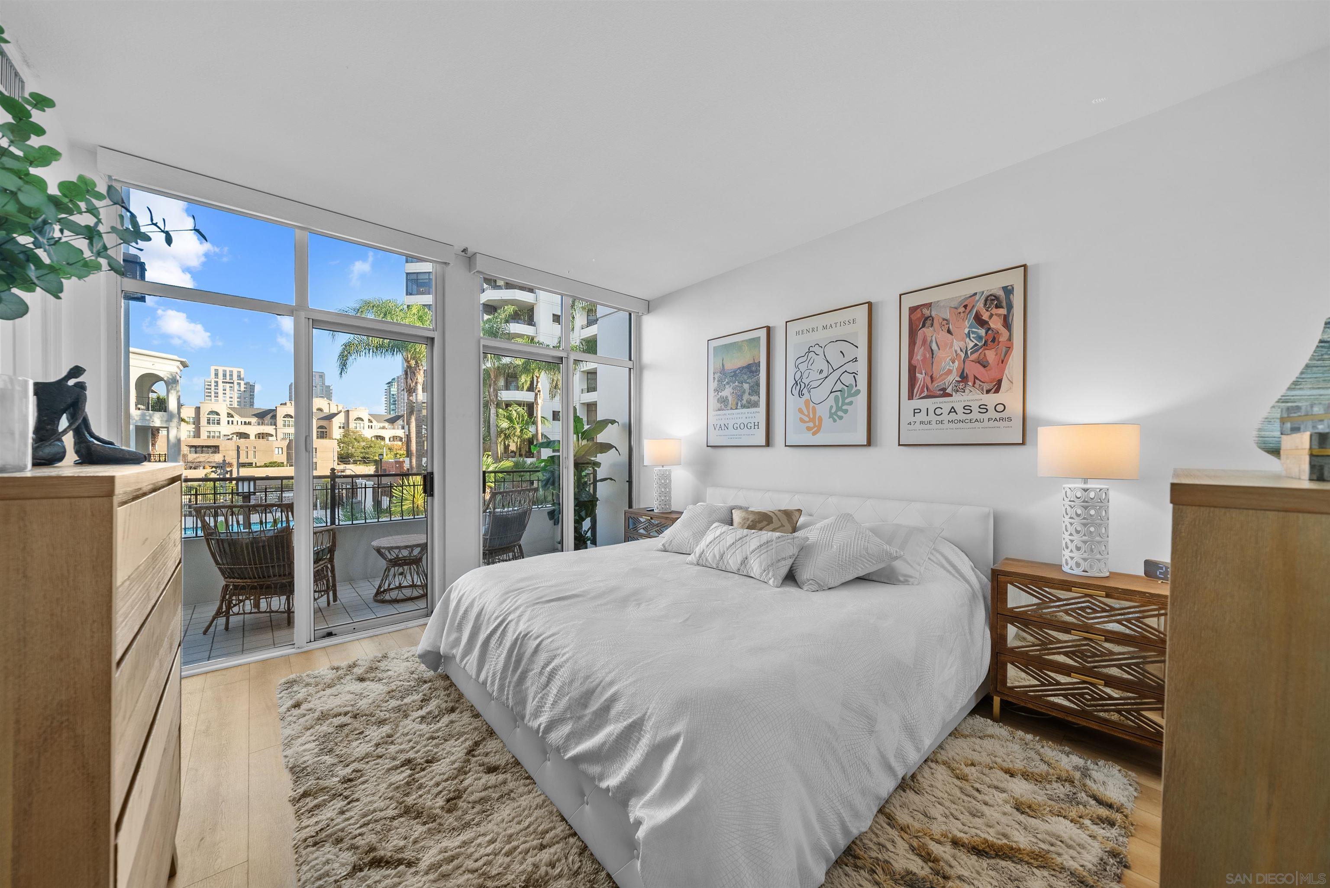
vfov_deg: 90.1
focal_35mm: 12
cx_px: 665
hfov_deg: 112.6
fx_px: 443
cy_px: 444
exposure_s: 1/2.5
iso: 125
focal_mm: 12
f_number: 6.3
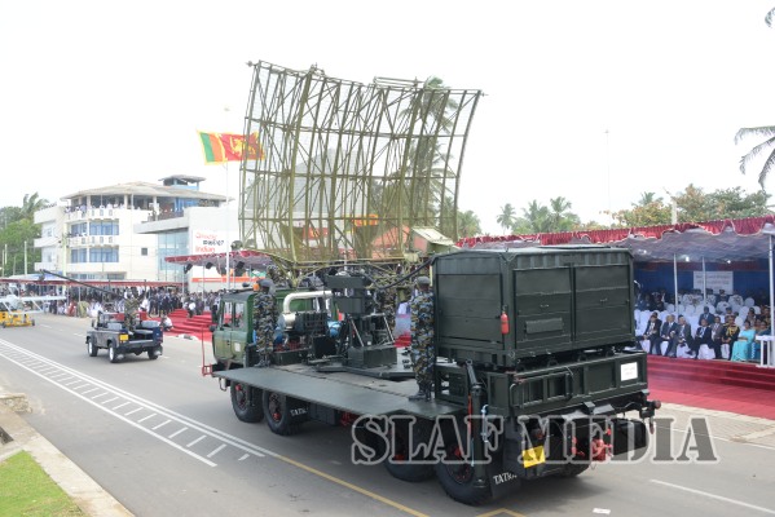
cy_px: 258
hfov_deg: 55.8
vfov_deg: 38.9
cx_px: 388
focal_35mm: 34
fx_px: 732
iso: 400
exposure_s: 1/200
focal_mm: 34
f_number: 9
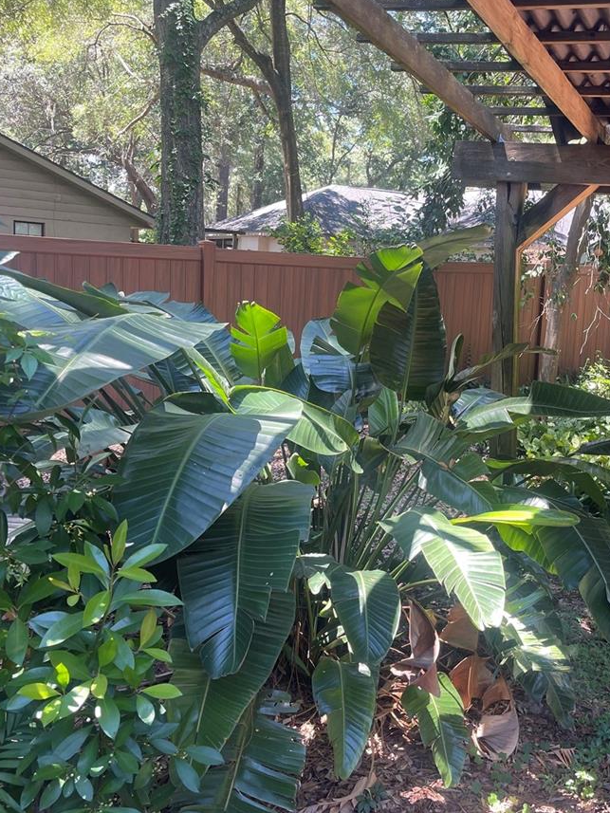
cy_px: 397
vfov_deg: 52.6
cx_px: 419
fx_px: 822
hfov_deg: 40.1
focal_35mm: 35
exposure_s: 1/121
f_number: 1.6
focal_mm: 5.1
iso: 50
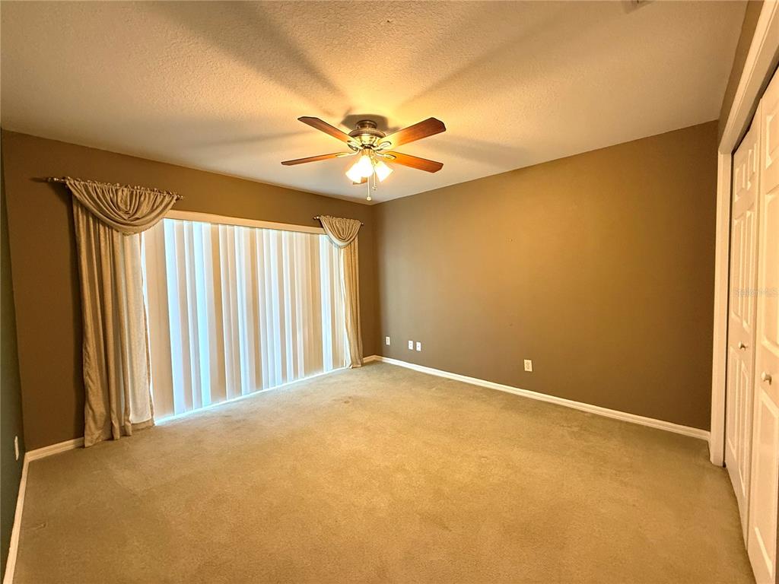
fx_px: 315
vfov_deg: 85.7
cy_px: 292
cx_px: 390
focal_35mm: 14
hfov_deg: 102.1
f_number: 2.2
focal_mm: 2.22
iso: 500
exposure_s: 1/60
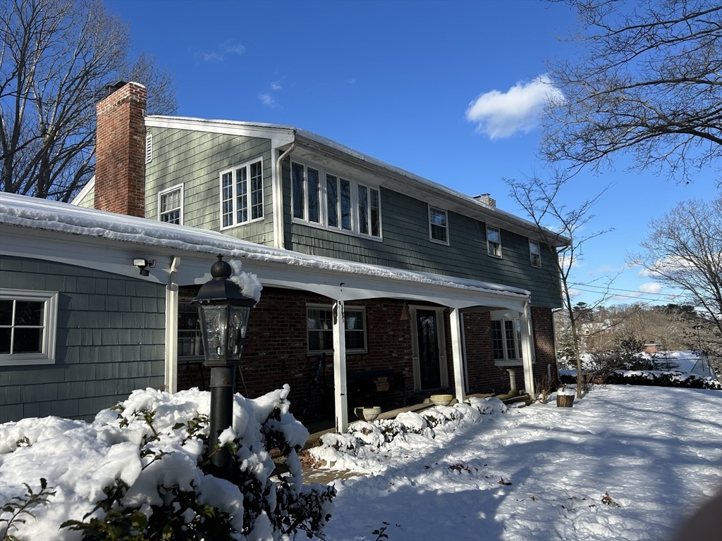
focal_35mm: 26
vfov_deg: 53.1
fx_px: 542
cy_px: 270
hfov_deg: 67.3
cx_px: 361
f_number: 1.5
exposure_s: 1/3571
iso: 50
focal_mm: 5.7
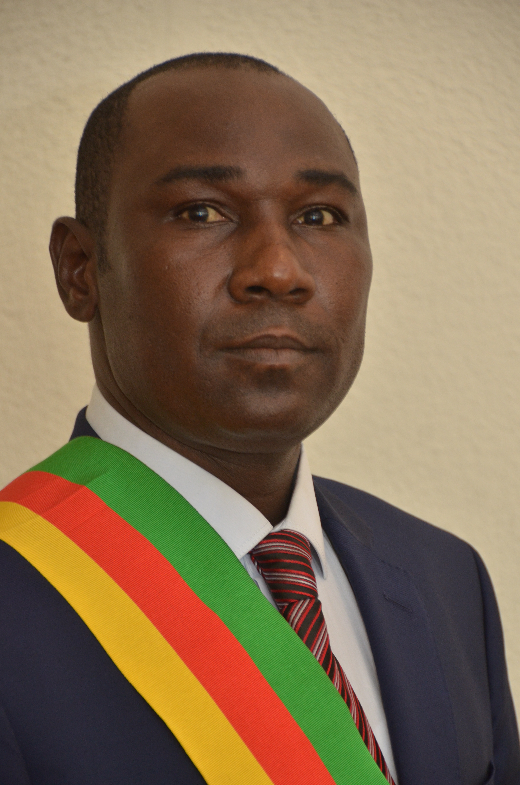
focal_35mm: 180
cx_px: 260
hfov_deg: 7.6
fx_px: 3917
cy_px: 392
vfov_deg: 11.4
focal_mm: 120
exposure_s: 1/60
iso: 800
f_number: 5.3
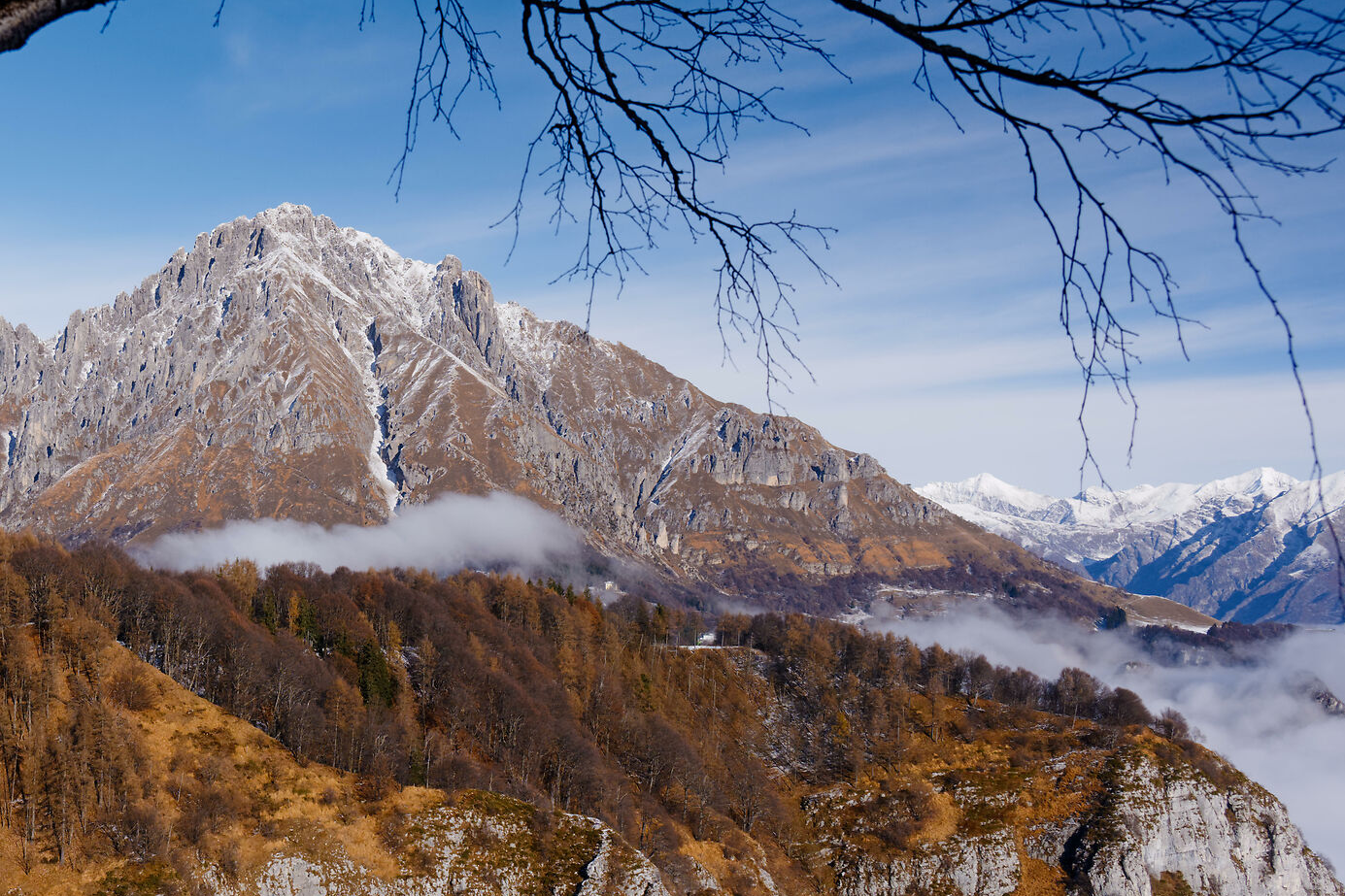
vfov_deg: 25.6
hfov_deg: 36.5
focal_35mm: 53
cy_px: 481
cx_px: 303
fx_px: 1975
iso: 320
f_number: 6.3
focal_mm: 30.5
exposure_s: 1/800
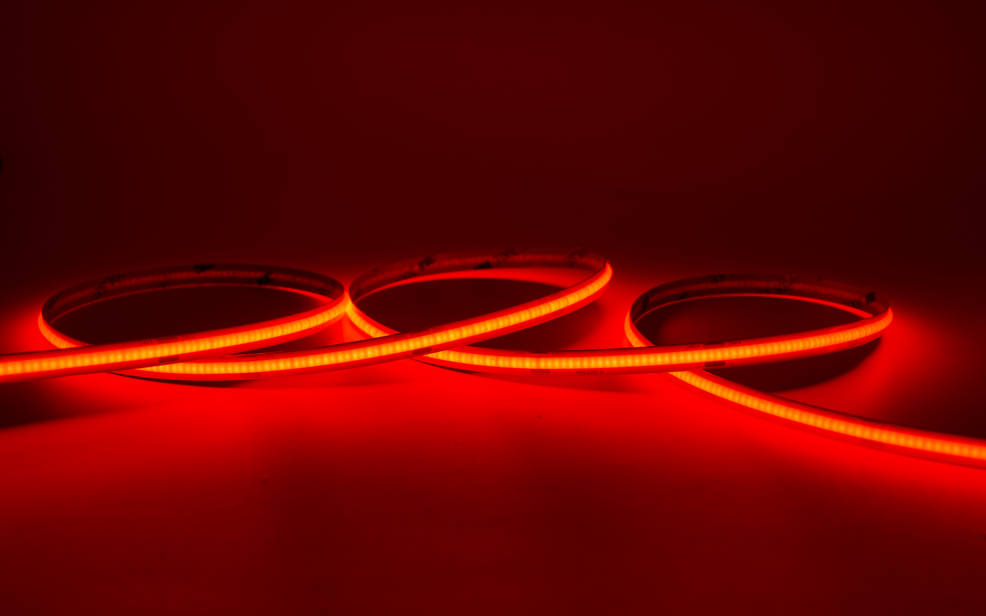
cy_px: 322
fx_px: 1263
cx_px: 492
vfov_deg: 27.4
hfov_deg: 42.6
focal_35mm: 47
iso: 50
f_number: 9
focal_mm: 46
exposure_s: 1/125
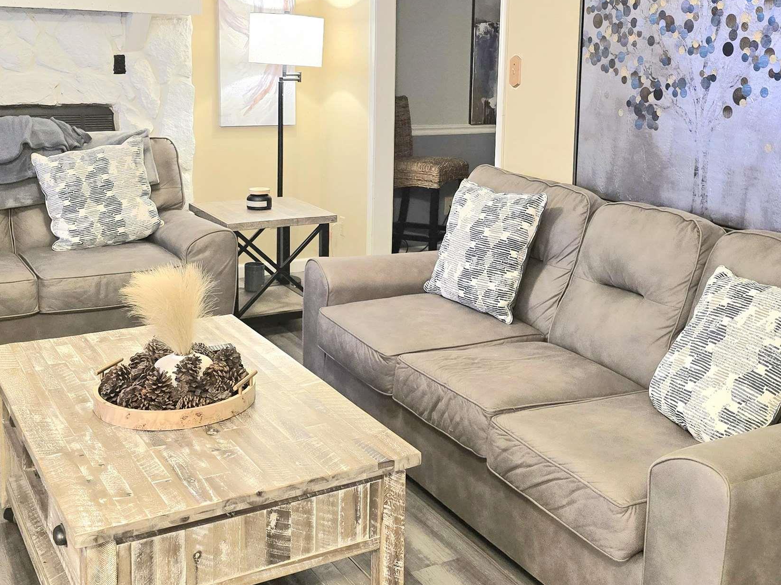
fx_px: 970
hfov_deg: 43.7
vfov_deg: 33.3
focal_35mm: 43
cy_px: 201
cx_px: 448
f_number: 1.7
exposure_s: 1/60.2
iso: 640
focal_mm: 6.3
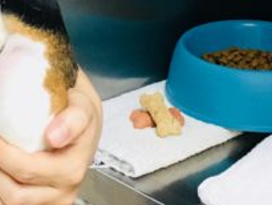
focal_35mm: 145
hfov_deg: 13.5
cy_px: -256
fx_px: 1140
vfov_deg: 9.3
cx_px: 28
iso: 40
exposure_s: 1/15
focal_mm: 4.15
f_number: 2.2
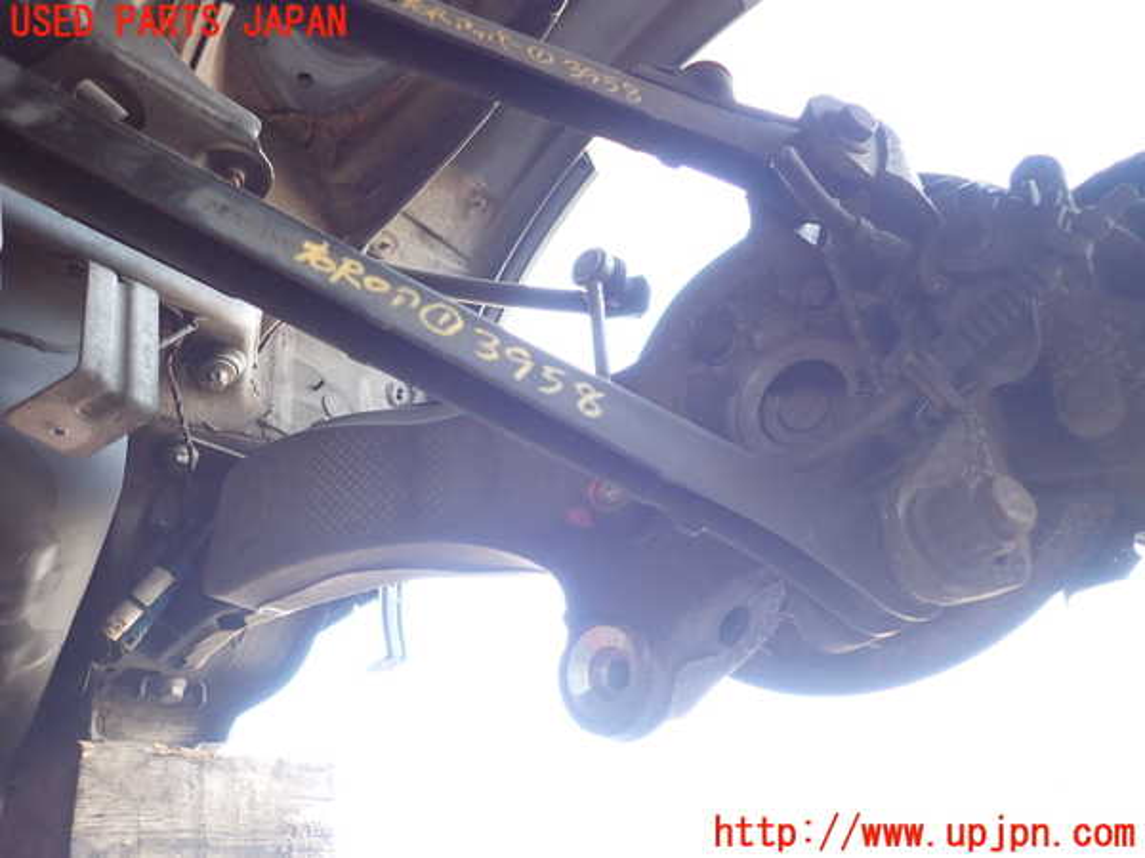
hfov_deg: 69.4
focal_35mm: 25
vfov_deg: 54.9
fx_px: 827
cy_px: 429
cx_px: 572
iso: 200
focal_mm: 4.5
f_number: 2
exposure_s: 1/60
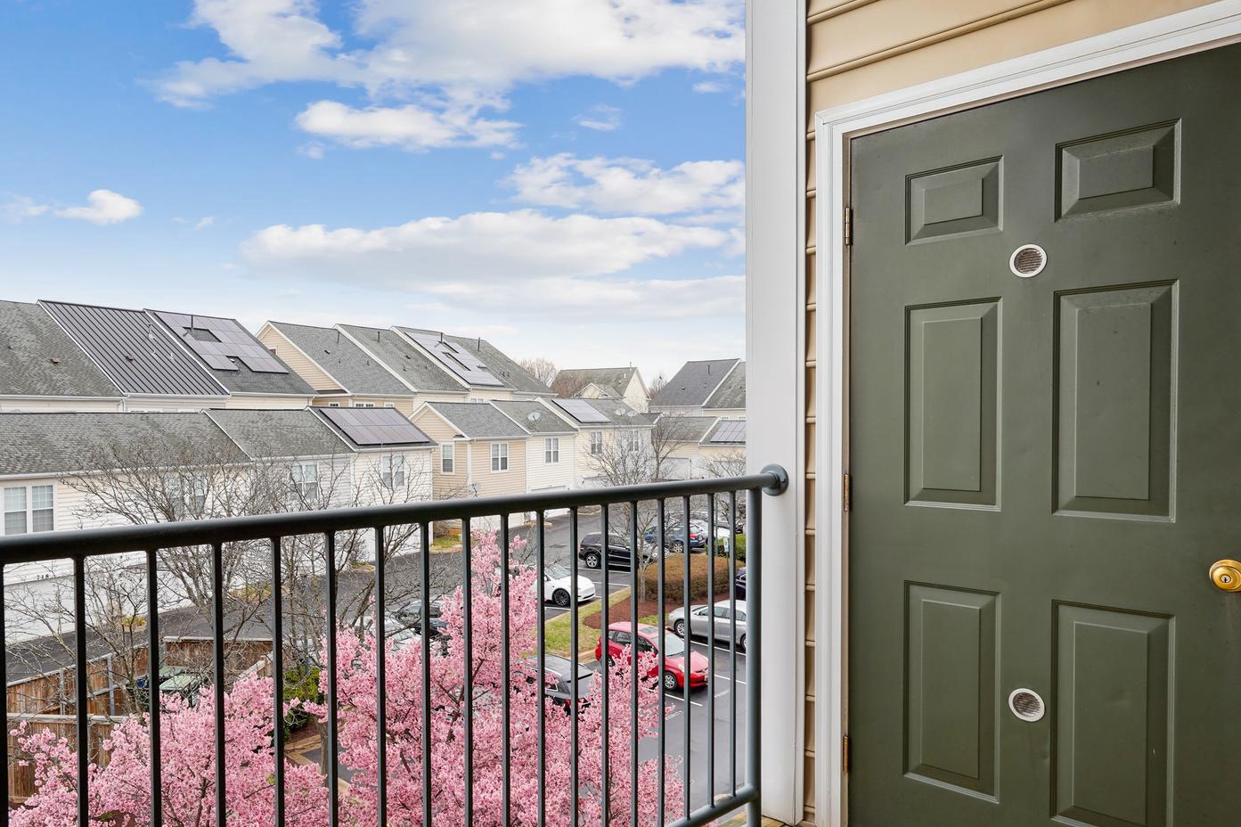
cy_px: 447
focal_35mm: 25
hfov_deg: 70.7
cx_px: 492
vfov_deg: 51.2
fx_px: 862
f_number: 8
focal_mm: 17
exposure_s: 1/80
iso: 100
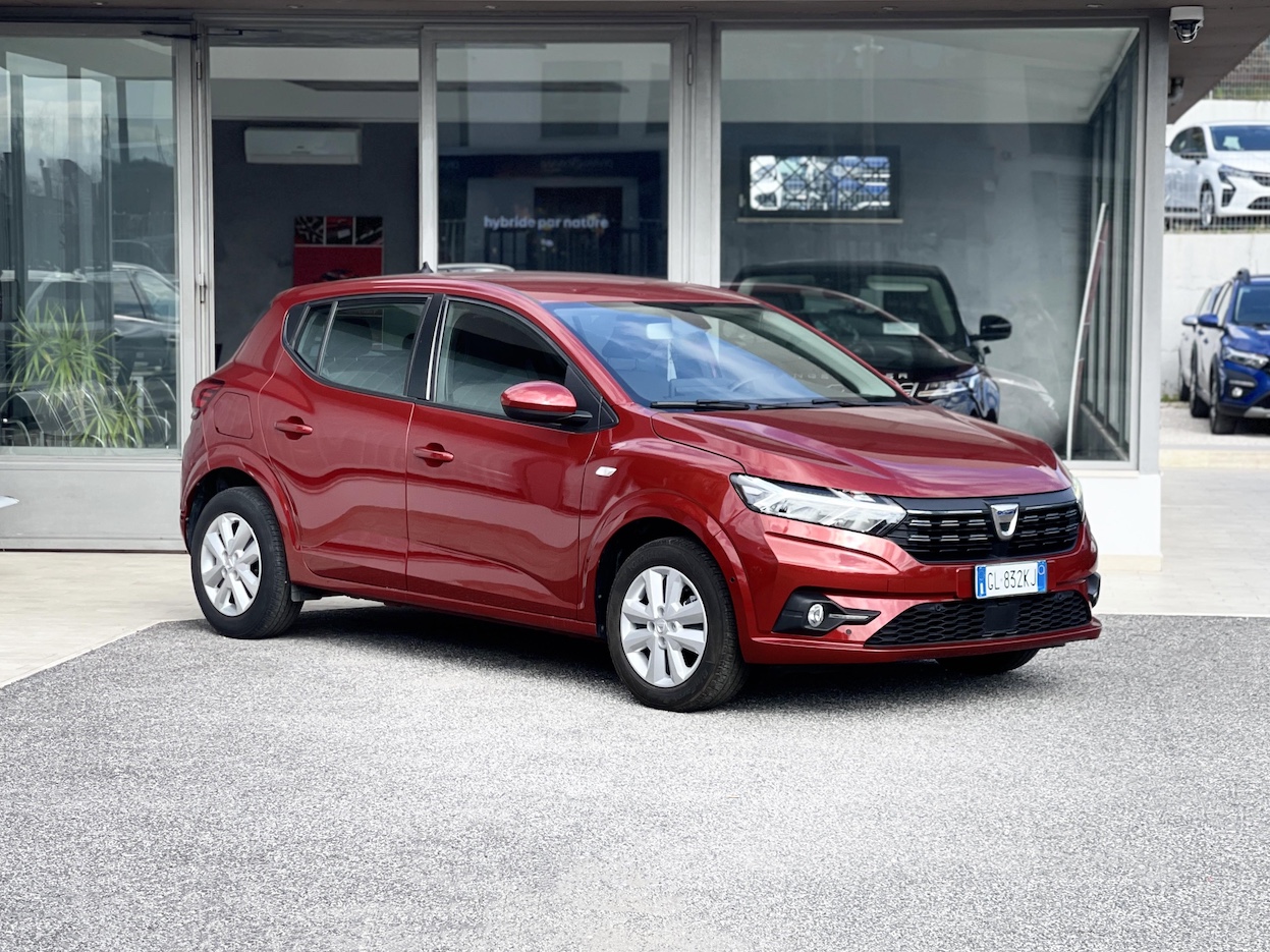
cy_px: 476
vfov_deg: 22.9
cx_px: 635
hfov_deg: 30.3
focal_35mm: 64
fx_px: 2348
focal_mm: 7.5
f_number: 2.2
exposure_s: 1/555
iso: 32
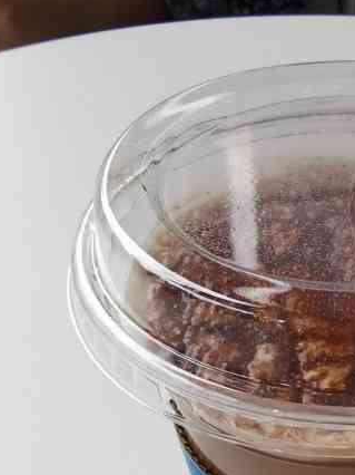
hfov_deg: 24.4
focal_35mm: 57
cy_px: 355
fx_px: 780
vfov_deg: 33.2
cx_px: 358
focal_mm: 2.26
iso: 50
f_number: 2.2
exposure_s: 1/137
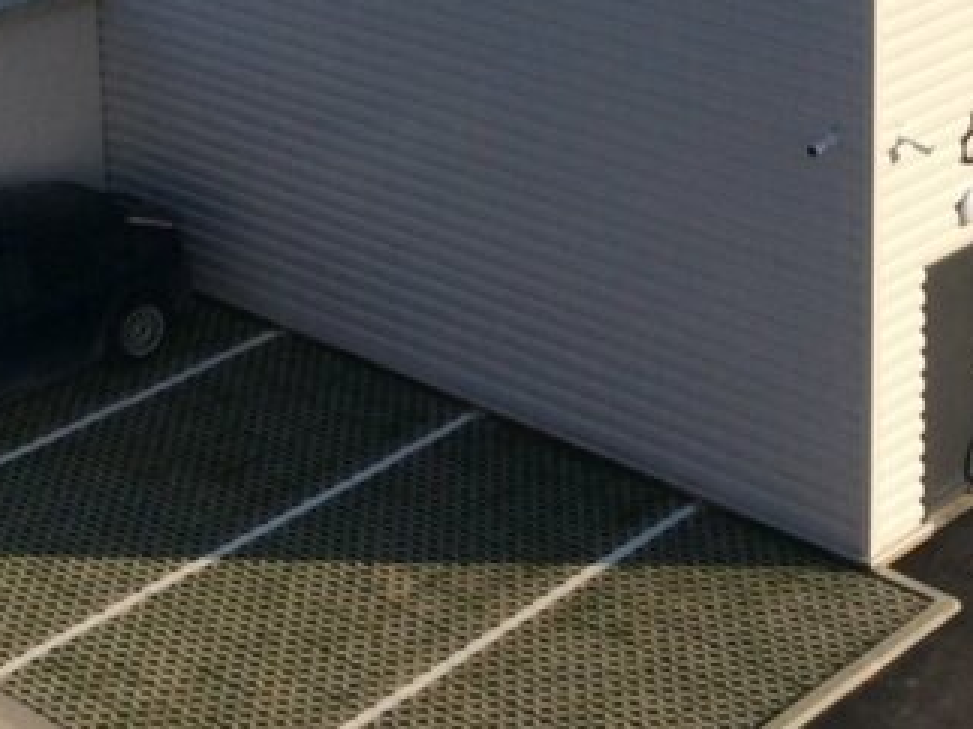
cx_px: 798
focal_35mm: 95
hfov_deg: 20.4
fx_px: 2669
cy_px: -246
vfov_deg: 14.8
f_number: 2.4
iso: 32
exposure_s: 1/1431
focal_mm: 3.3
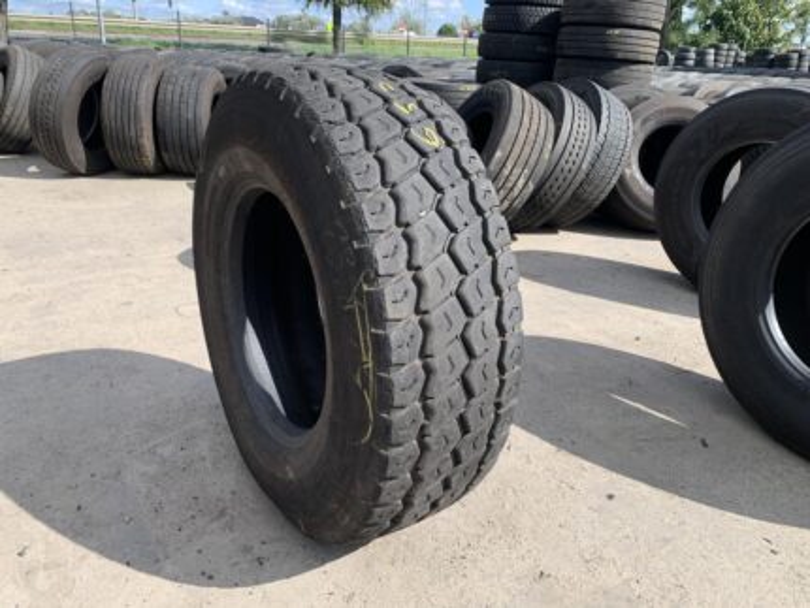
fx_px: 609
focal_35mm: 26
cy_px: 304
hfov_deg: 67.3
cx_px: 405
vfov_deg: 53.1
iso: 25
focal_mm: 4.25
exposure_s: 1/1136
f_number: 1.8
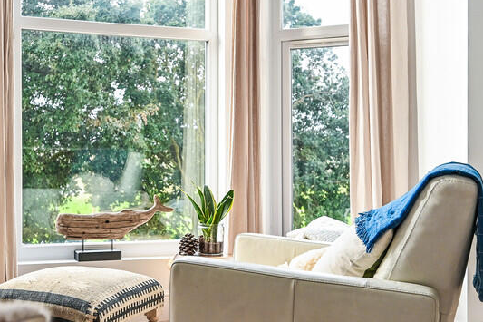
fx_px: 657
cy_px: 203
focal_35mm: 49
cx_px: 140
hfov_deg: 39.6
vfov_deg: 27.4
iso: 400
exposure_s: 1/200
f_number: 4
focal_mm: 25.5
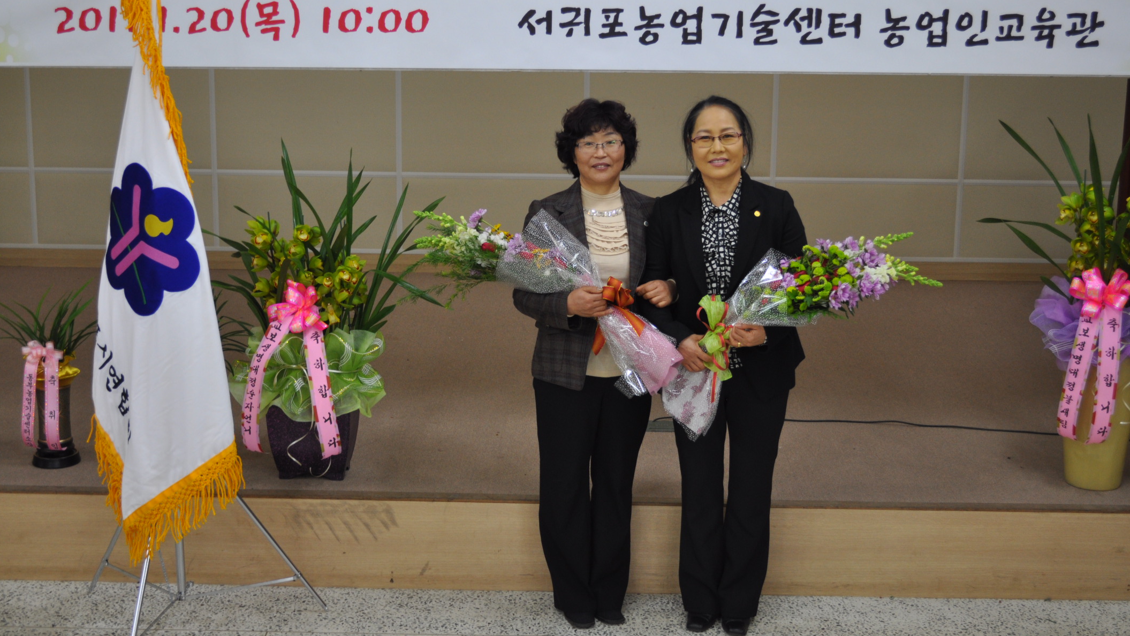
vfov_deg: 23.5
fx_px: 1528
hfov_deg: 40.6
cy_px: 269
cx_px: 560
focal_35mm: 51
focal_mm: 32
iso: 400
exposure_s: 1/20
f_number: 4.8
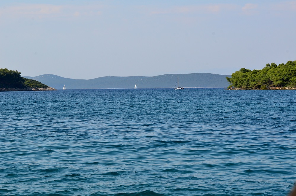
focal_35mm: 105
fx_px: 861
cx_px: 148
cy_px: 98
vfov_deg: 13.0
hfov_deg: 19.5
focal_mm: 70
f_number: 11
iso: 400
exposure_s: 1/400
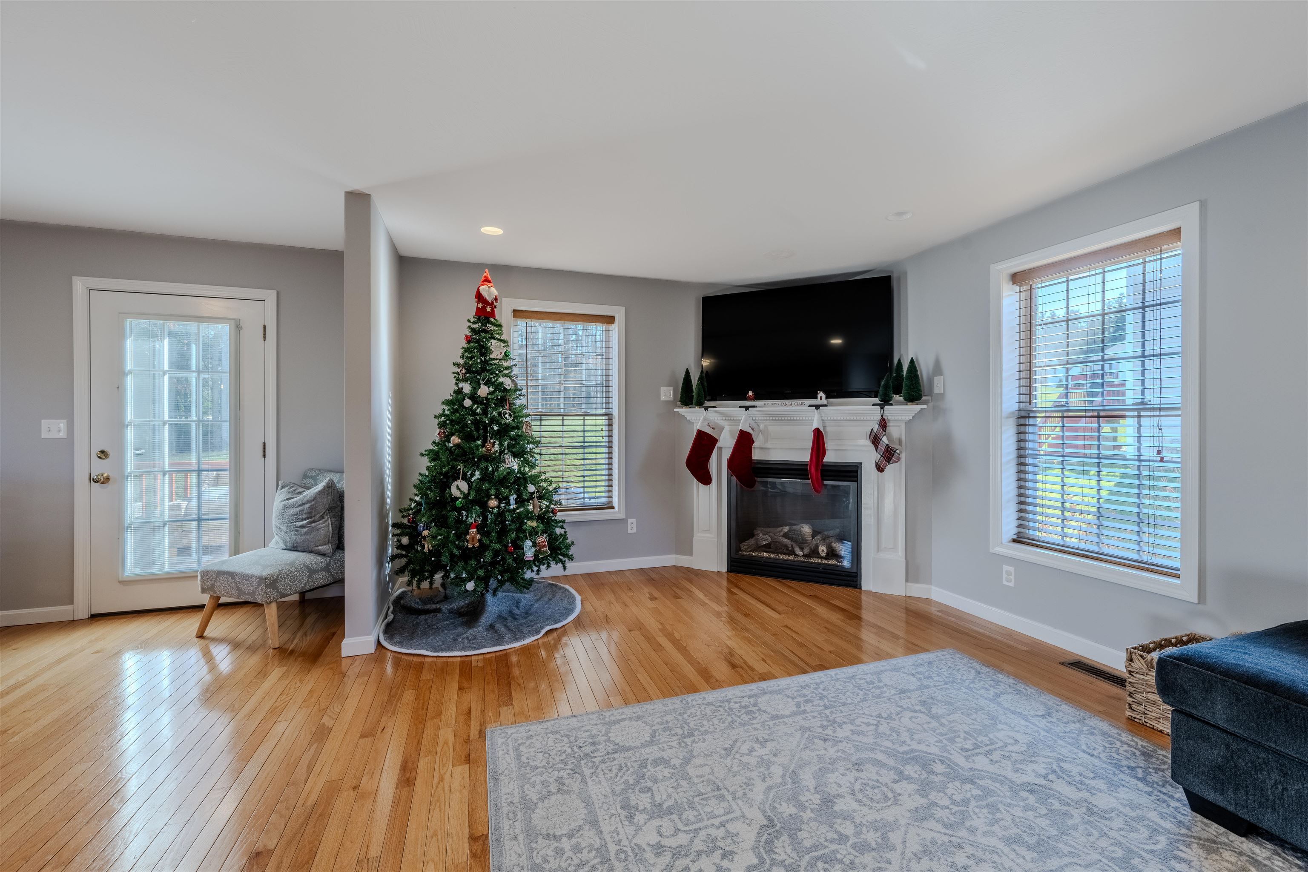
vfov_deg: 81.2
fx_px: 509
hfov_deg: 104.3
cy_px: 436
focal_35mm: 14
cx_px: 654
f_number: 8
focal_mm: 14
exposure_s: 1/320
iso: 400
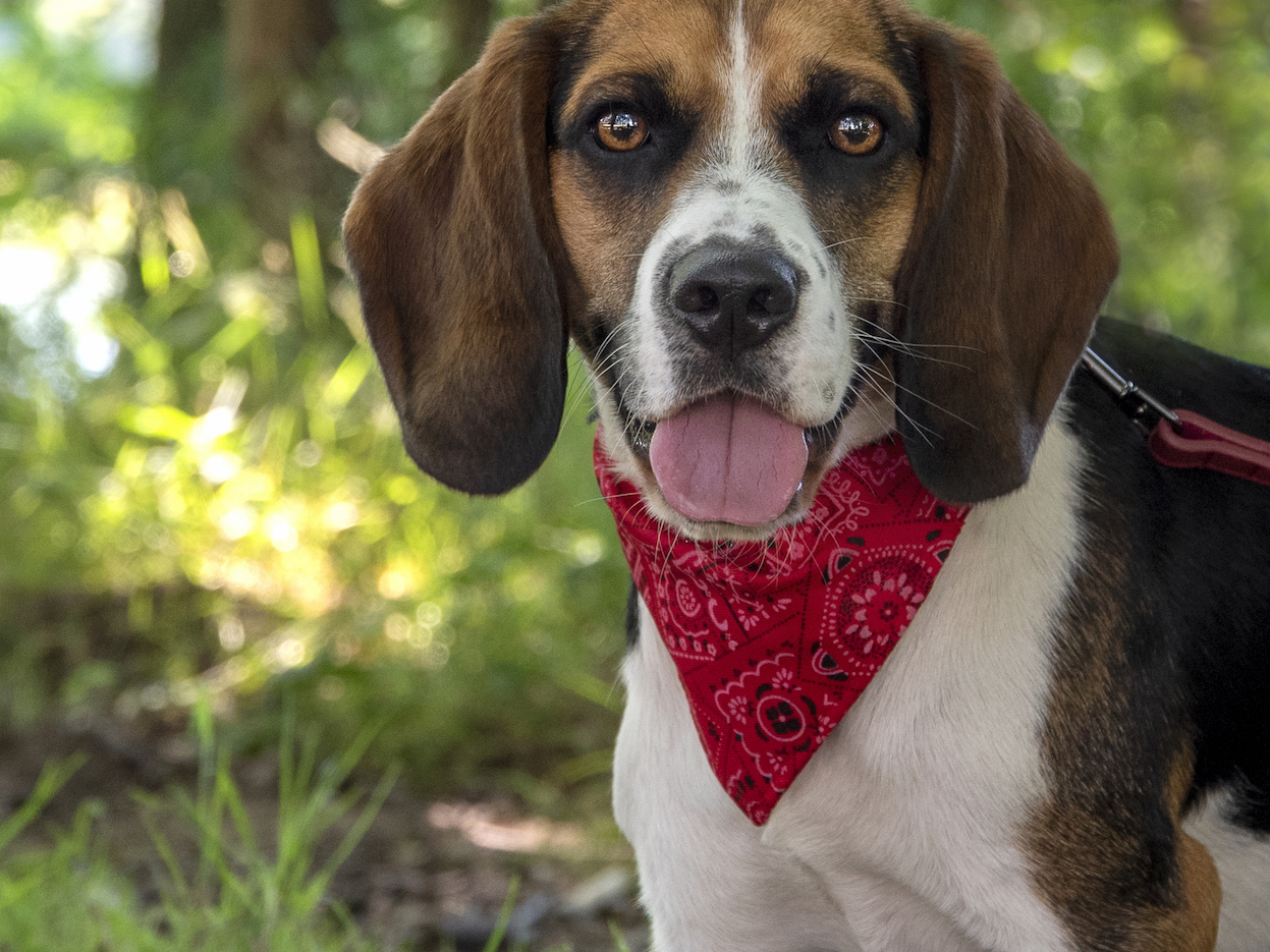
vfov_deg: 13.7
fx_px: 3962
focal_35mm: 108
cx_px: 976
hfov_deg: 18.1
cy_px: 410
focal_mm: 70
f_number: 5.6
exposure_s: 1/125
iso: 800
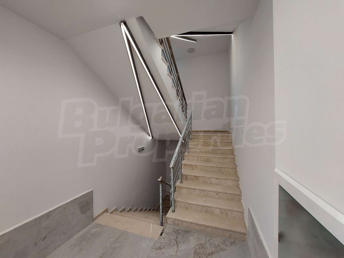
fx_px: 129
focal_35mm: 13
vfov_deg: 89.9
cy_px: 129
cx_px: 172
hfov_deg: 106.2
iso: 100
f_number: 2.2
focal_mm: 1.74
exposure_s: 1/50
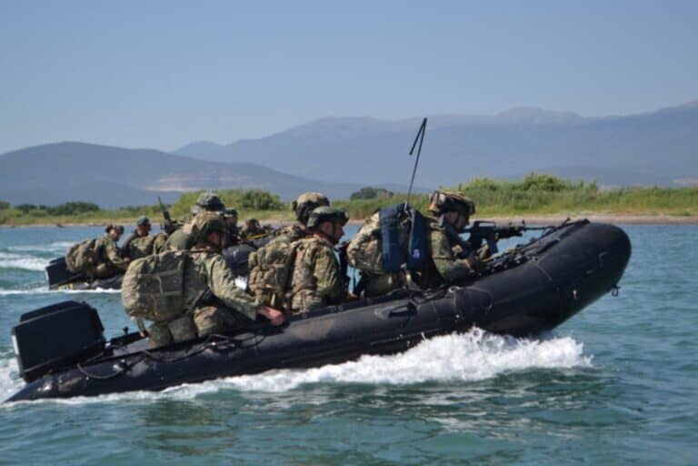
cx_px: 349
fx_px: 1599
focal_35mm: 82
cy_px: 233
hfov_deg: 24.6
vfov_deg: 16.6
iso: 125
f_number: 6.3
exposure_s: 1/640
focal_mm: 55
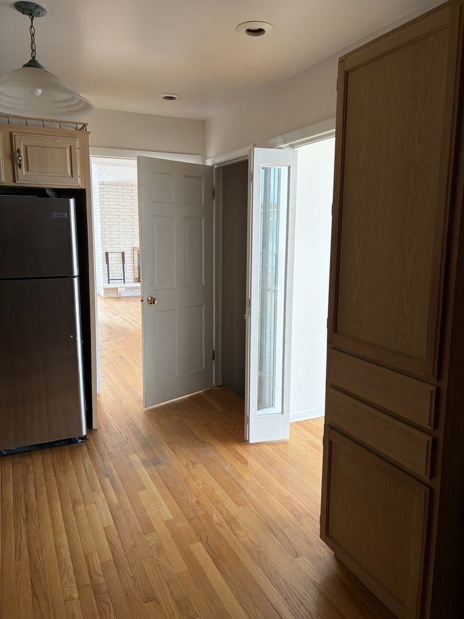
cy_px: 310
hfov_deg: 53.1
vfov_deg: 67.3
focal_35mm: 26
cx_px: 232
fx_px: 465
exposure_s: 1/60
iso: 160
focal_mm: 5.96
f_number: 1.6
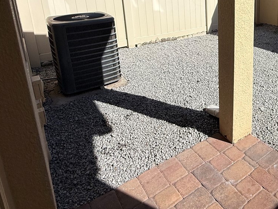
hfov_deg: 54.5
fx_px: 241
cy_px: 31
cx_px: 234
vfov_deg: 43.7
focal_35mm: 30
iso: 50
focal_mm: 2.22
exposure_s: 1/3663
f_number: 2.2
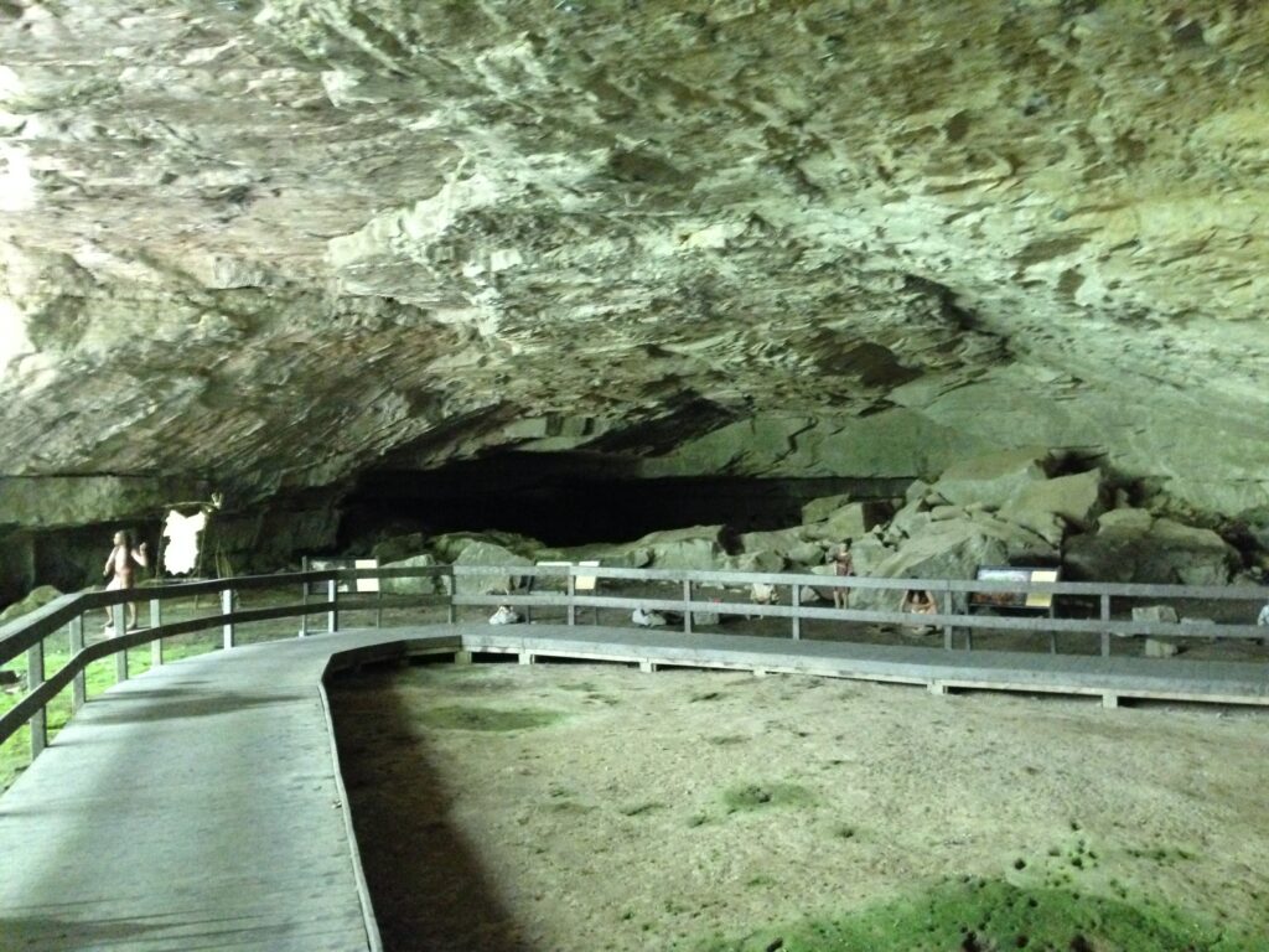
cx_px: 634
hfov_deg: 55.4
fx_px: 1210
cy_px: 476
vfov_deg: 42.9
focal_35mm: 33
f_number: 2.4
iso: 800
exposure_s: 1/15
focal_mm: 4.12
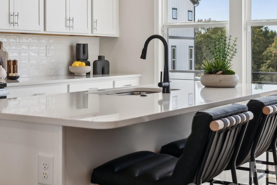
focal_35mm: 61
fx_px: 469
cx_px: 89
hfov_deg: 32.6
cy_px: 50
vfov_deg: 22.1
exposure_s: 1/100
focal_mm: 36
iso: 160
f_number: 7.1
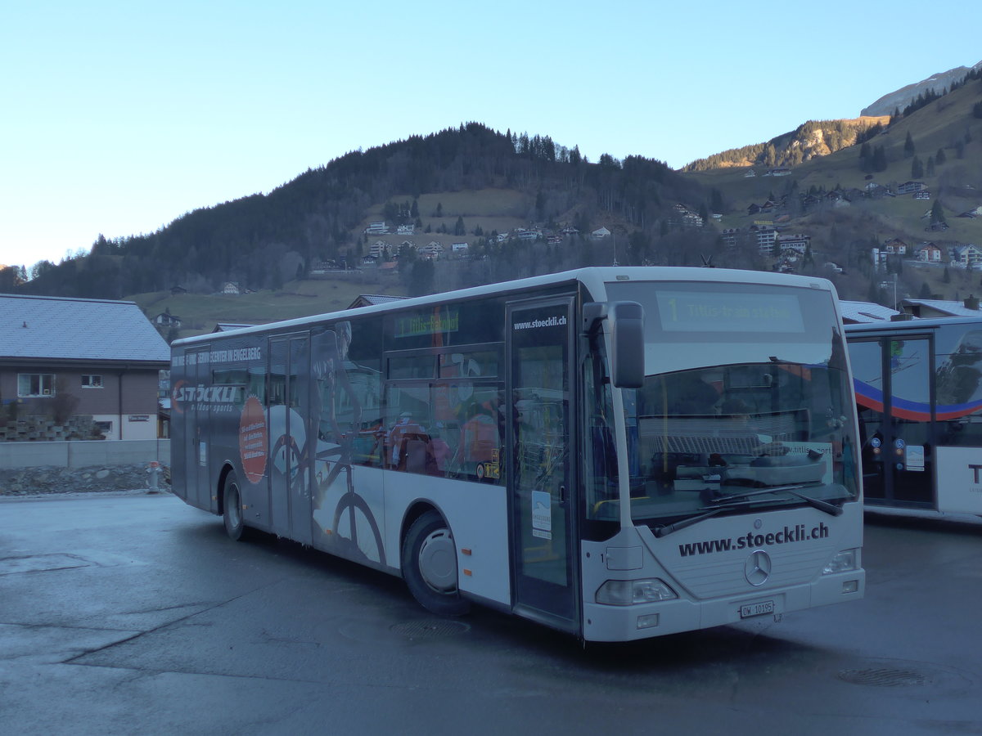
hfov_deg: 47.9
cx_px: 491
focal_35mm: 39
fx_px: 1106
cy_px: 368
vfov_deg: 36.8
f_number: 2.5
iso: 160
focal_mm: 8
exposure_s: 1/320
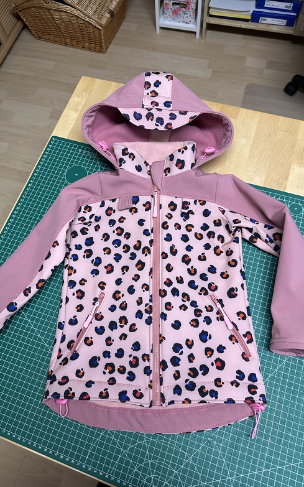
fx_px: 345
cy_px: 244
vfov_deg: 70.4
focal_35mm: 26
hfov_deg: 47.6
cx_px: 147
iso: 125
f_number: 1.78
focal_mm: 6.86
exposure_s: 1/50
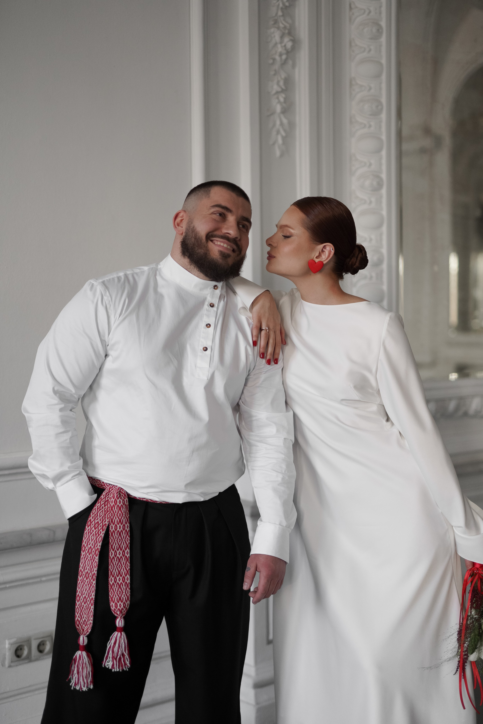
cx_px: 242
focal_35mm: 50
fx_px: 1006
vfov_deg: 39.6
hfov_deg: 27.0
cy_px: 362
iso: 640
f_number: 1.4
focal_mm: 50
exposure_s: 1/800
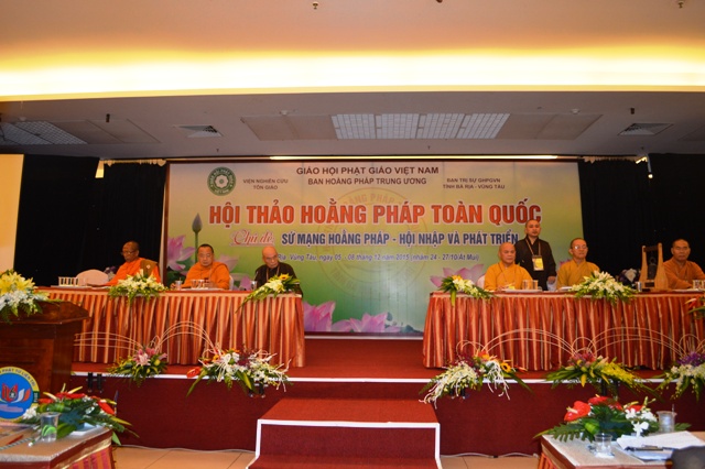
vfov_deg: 47.9
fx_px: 528
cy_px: 234
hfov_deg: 67.4
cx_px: 352
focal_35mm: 27
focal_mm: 18
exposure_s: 1/60
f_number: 3.5
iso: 640
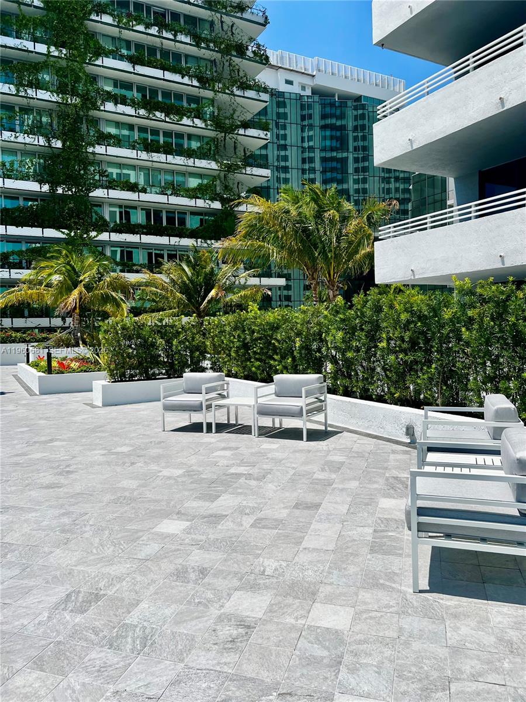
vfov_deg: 67.3
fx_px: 527
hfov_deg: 53.1
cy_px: 351
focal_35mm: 26
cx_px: 263
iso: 50
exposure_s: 1/7463
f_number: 1.5
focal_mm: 5.7
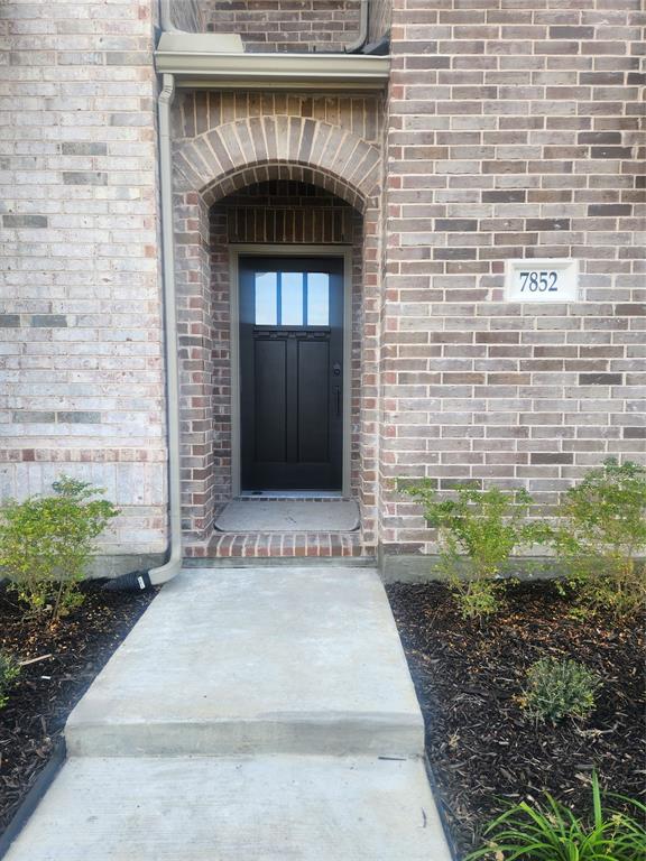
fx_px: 572
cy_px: 430
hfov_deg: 58.9
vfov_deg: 73.9
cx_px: 323
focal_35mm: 23
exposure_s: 1/201
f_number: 1.8
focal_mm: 5.4
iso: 20
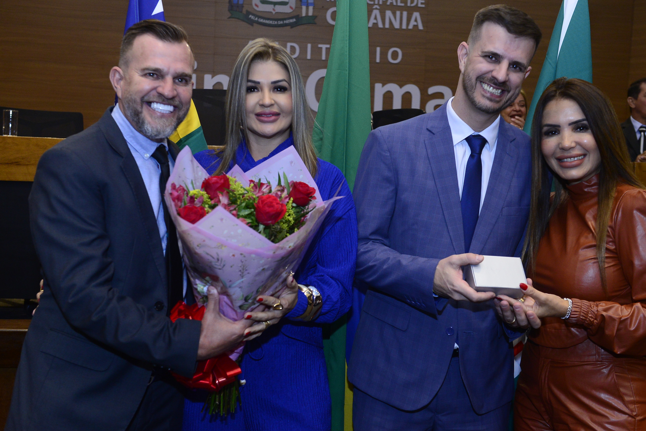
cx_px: 339
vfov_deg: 28.1
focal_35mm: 48
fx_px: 862
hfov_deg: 41.1
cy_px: 204
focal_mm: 42
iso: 2500
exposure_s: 1/125
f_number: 6.3
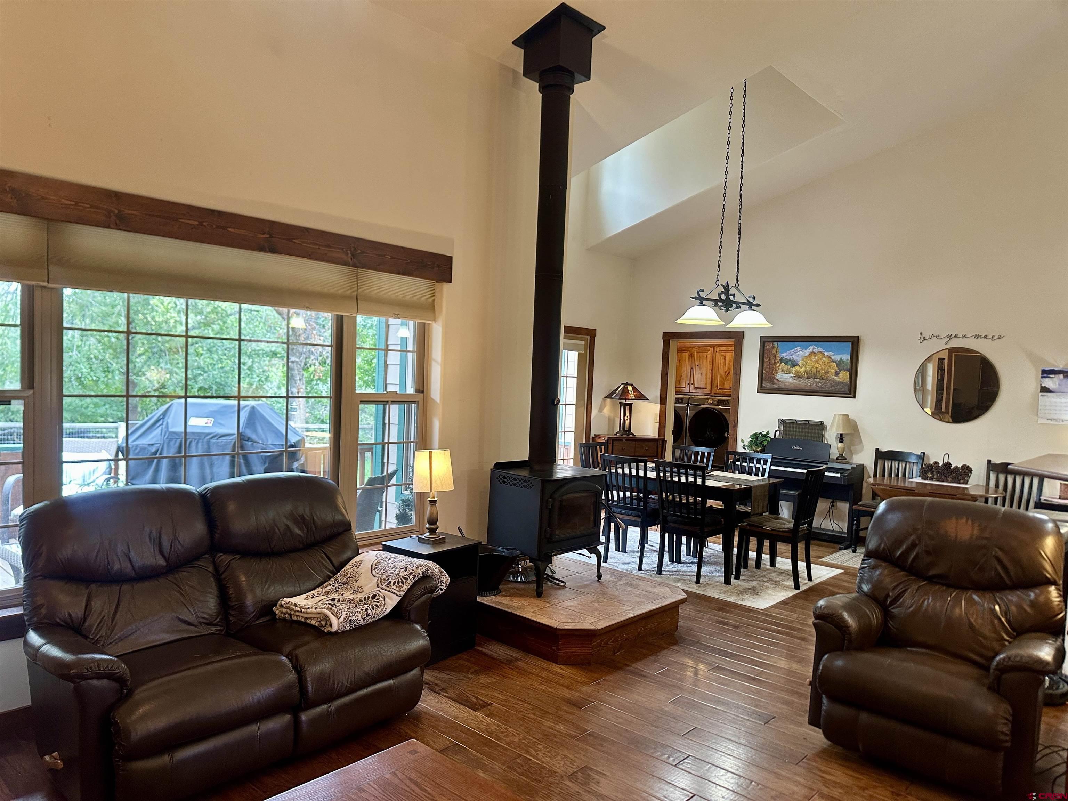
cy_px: 400
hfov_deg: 71.6
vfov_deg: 56.8
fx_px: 740
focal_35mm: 24
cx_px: 534
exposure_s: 1/60
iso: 250
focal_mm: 6.86
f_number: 1.78
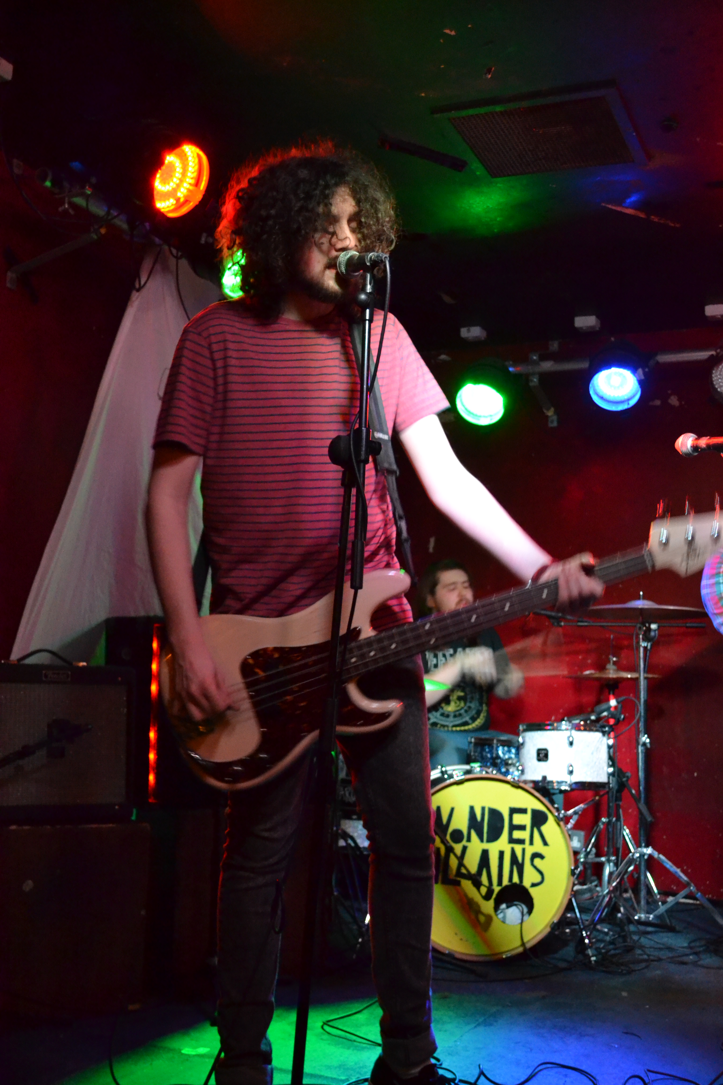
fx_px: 1265
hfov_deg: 31.9
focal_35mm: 42
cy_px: 542
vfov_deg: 46.4
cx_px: 362
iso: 3200
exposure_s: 1/15
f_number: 4.5
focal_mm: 28
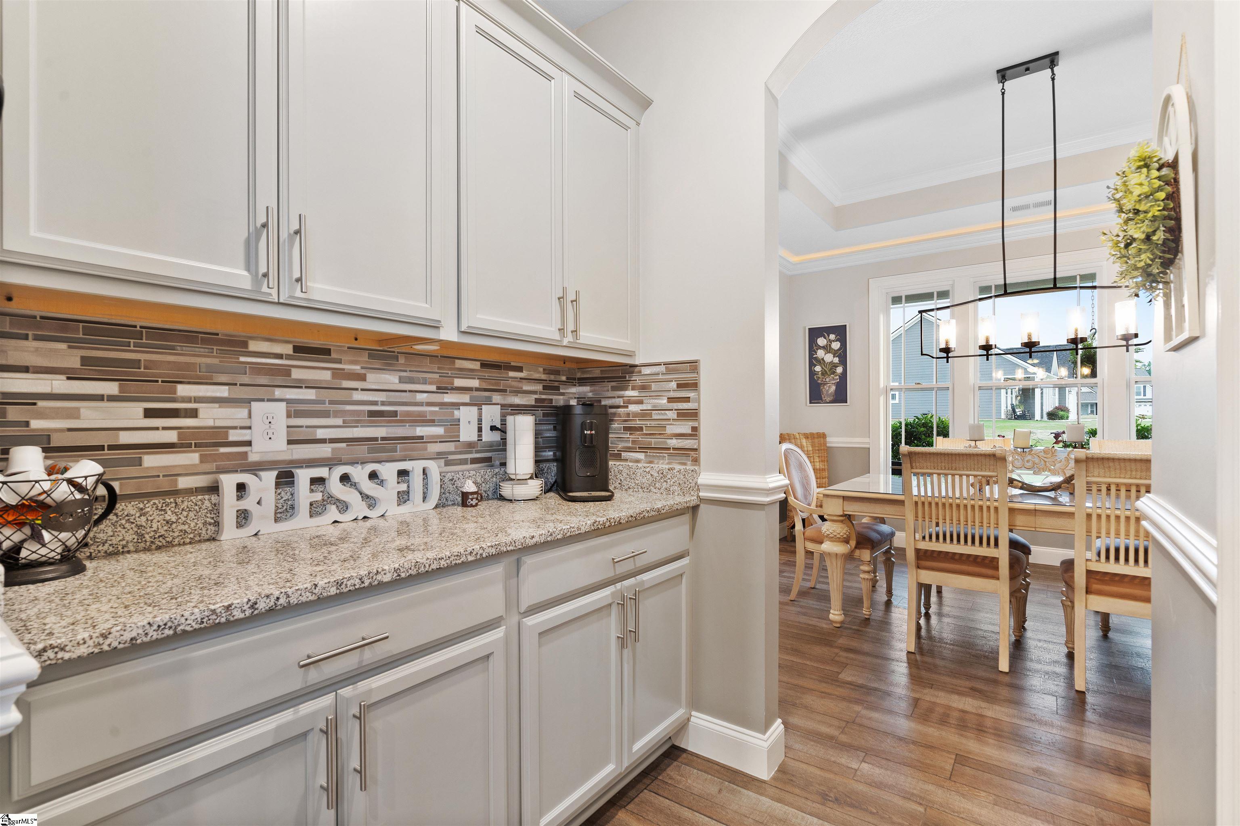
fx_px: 551
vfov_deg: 73.7
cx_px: 620
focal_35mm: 16
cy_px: 413
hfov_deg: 96.7
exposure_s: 2.5
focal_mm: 16
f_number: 9
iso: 400
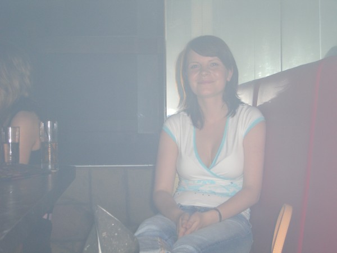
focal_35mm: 68
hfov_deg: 28.6
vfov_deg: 21.6
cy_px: 126
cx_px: 168
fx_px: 662
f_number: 4
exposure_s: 1/60
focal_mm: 14.2
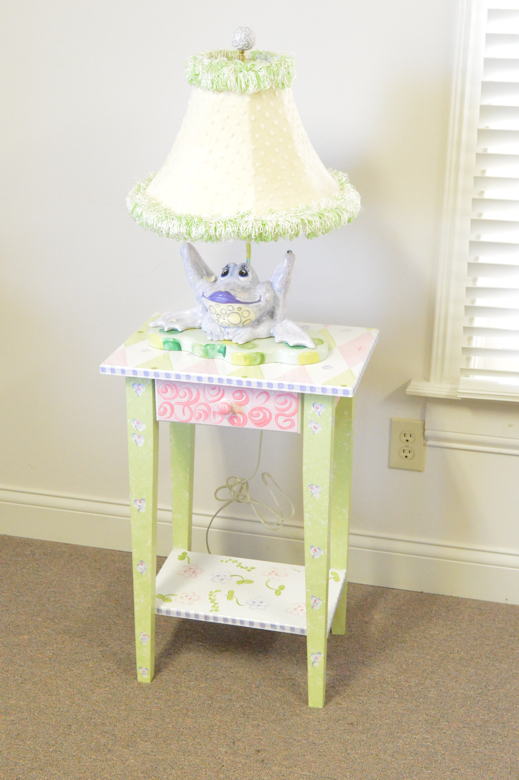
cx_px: 260
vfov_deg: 37.9
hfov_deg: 25.7
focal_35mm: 52
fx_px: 1137
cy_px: 390
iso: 6400
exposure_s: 1/50
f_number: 6.3
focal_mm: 35
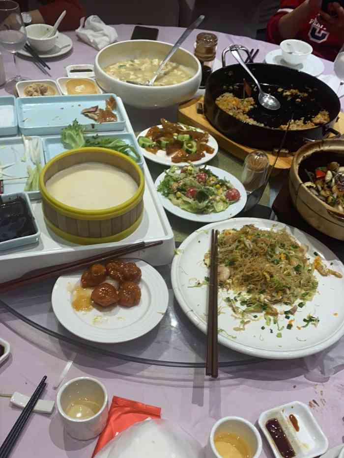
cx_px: 172
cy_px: 229
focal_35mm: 60
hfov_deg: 24.4
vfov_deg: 32.2
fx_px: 795
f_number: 1.8
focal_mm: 4.25
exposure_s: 1/100
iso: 64
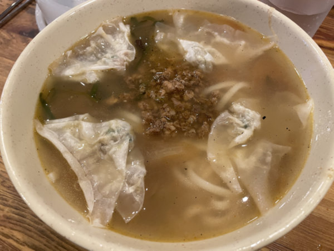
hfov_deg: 67.3
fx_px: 251
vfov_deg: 53.1
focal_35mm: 26
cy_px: 126
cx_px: 167
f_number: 1.6
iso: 320
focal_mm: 4.2
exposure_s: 1/60
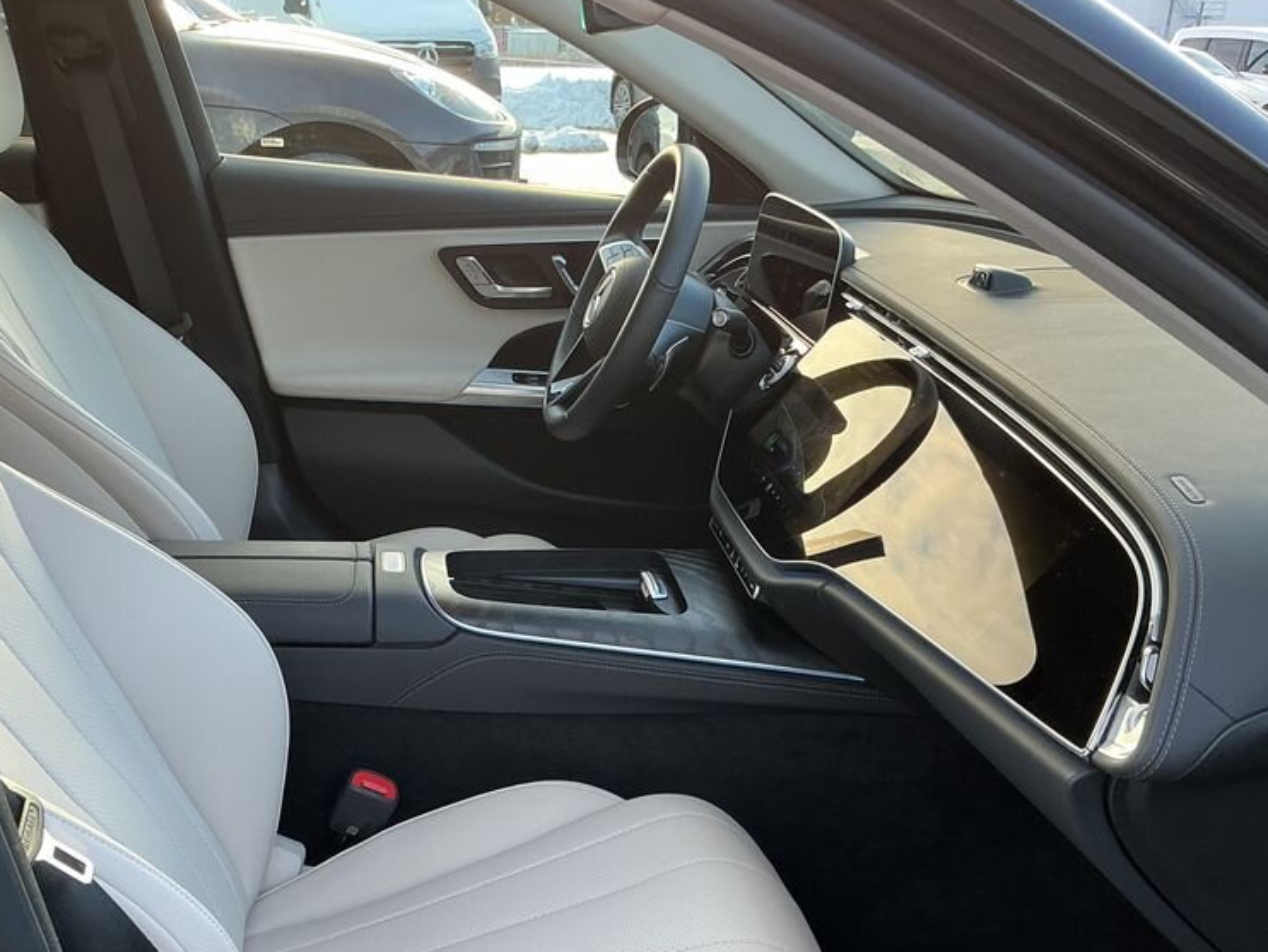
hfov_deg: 46.7
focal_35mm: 40
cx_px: 566
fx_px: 1466
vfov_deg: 35.6
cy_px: 634
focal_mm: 3
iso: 32
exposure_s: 1/120
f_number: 1.8
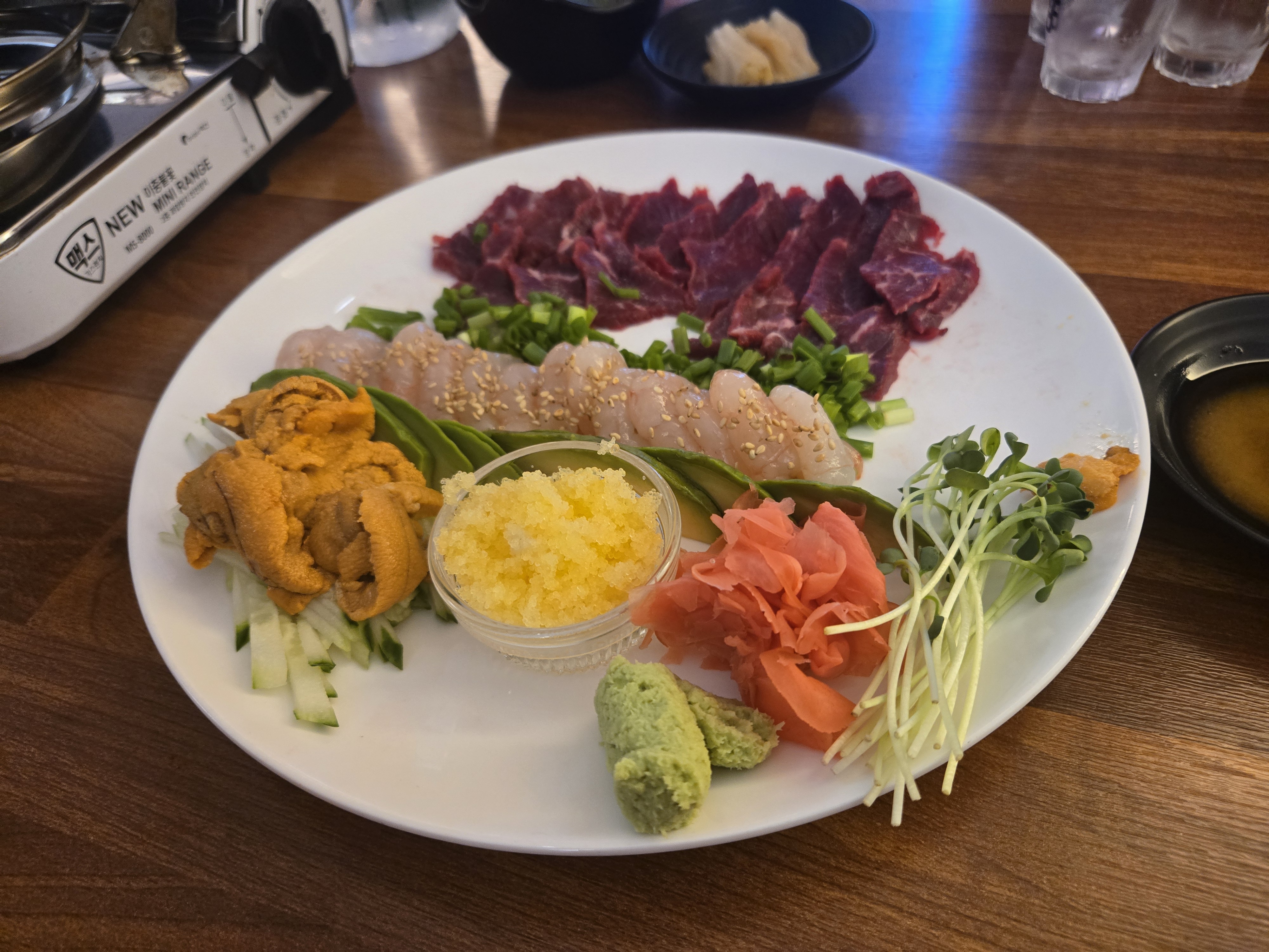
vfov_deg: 58.9
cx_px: 634
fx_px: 843
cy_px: 476
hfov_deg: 73.9
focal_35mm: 23
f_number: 1.8
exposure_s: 1/120
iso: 400
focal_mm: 5.4
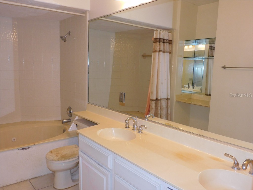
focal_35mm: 30
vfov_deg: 46.8
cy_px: 95
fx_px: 219
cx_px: 126
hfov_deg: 60.0
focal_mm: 5.4
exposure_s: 1/30
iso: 200
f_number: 3.5
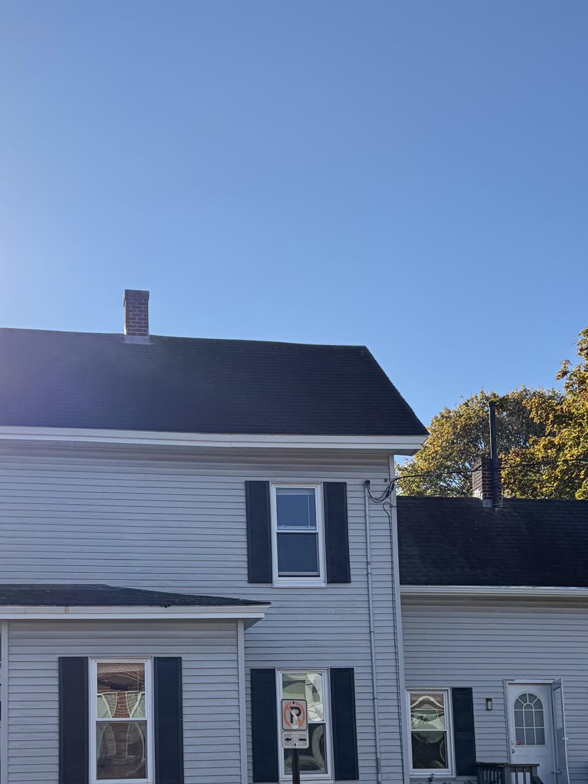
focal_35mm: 50
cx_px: 230
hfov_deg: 29.0
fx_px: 1132
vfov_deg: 36.4
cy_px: 665
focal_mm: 5.96
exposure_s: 1/3831
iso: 64
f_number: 1.6
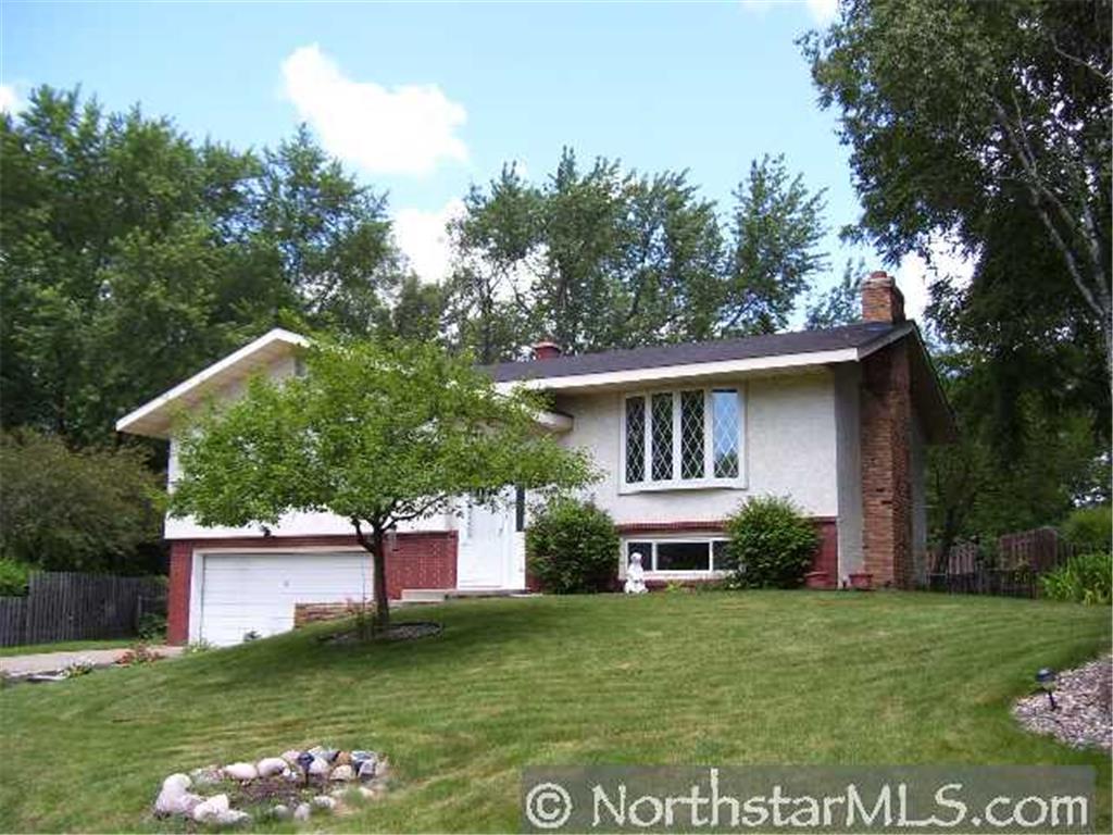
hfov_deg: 51.4
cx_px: 556
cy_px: 418
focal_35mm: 36
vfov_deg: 39.7
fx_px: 1157
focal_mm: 6
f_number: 2.7
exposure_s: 1/500
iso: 80
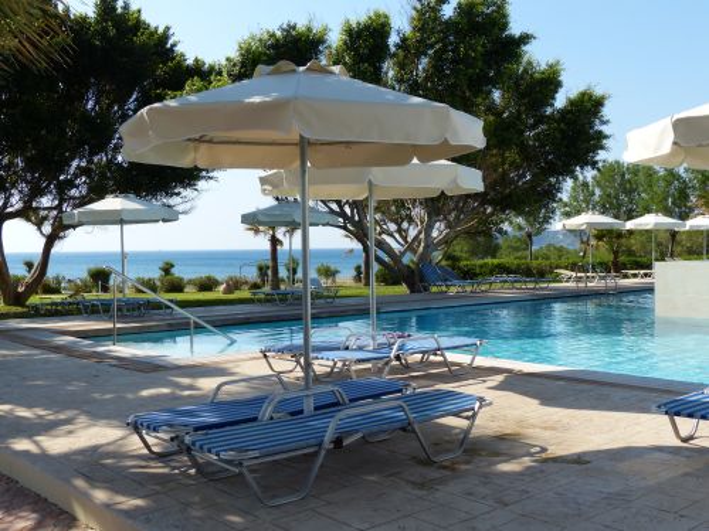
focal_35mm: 39
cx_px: 354
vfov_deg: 36.8
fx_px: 799
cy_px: 266
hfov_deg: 47.9
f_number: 4
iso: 100
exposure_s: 1/800
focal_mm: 7
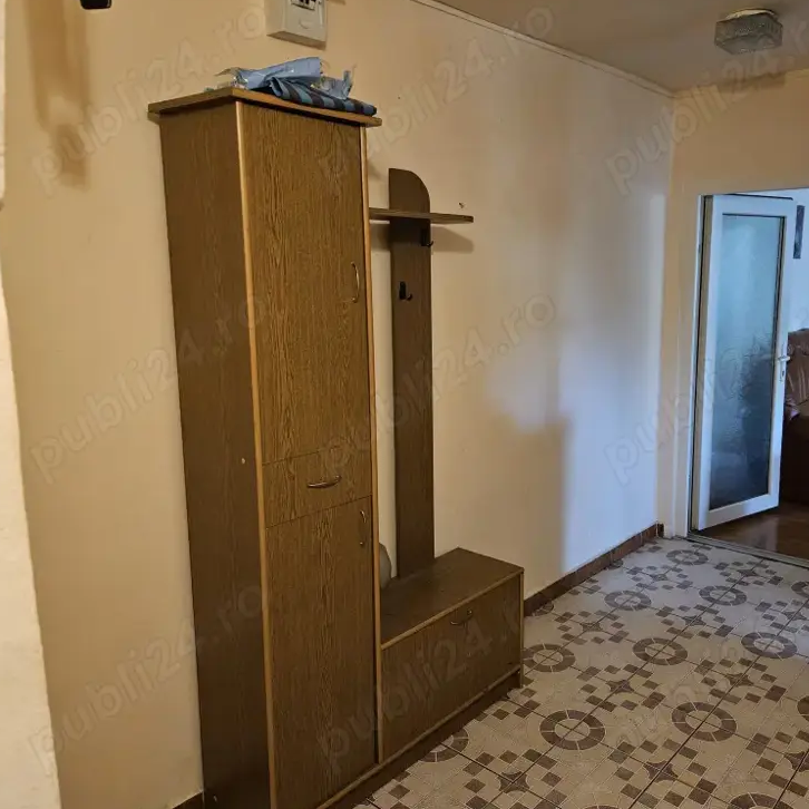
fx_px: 740
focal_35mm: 28
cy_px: 392
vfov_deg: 57.3
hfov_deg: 56.5
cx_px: 511
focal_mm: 5.4
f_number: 1.8
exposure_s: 1/33.3
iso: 640
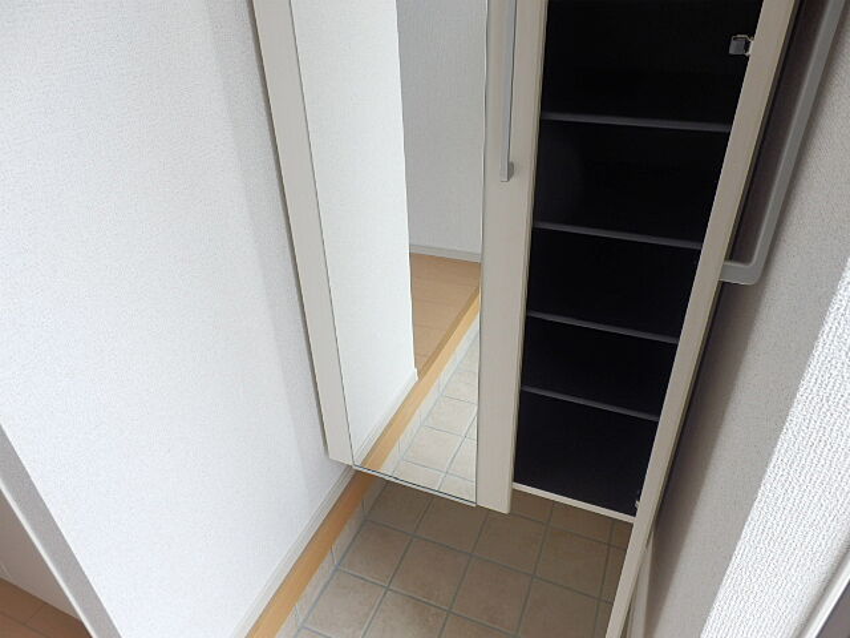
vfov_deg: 56.8
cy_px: 319
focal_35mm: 24
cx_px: 425
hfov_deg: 71.6
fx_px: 589
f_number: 3
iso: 80
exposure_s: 1/30
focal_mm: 4.2
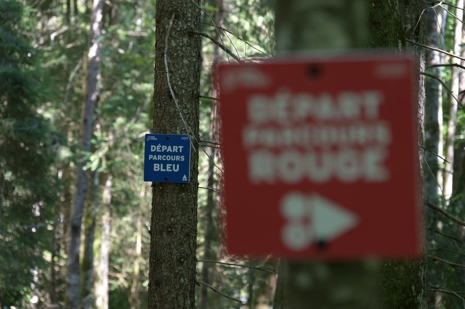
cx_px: 232
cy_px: 154
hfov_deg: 16.4
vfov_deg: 11.0
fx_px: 1613
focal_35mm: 125
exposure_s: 1/13
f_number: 6.3
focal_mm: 125
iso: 100
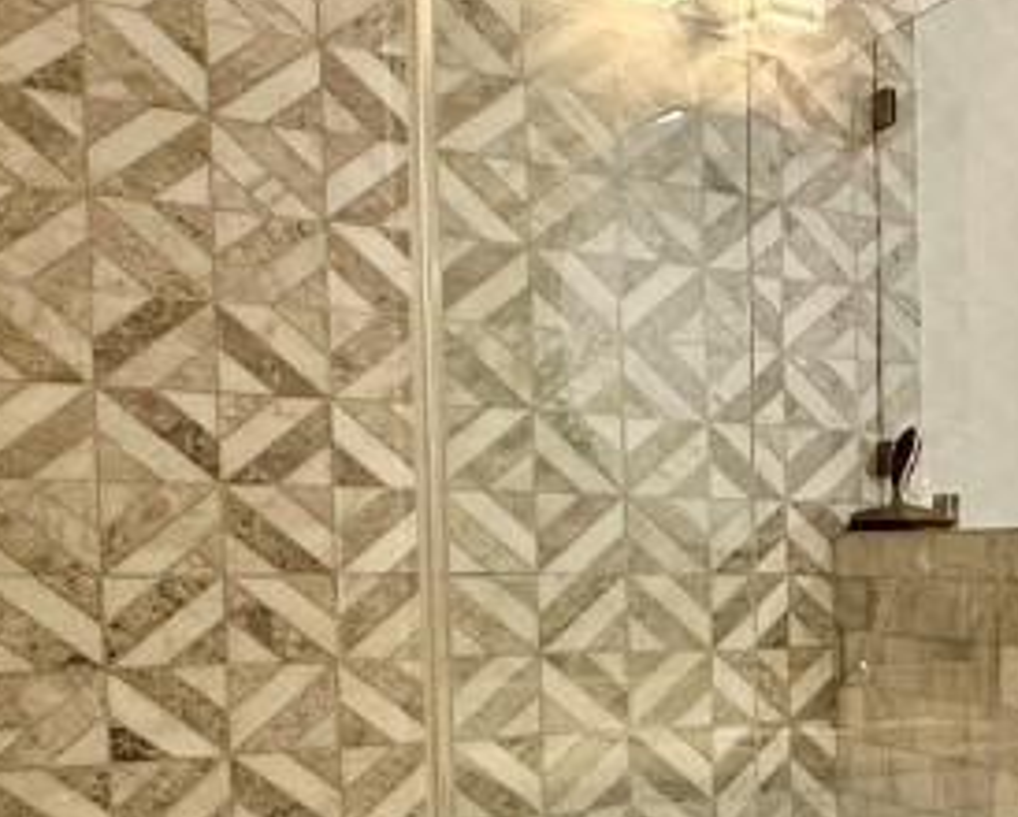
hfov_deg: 27.5
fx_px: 1539
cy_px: 628
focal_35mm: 51
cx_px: 1460
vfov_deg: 29.2
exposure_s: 1/120
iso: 100
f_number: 2.2
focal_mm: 2.22
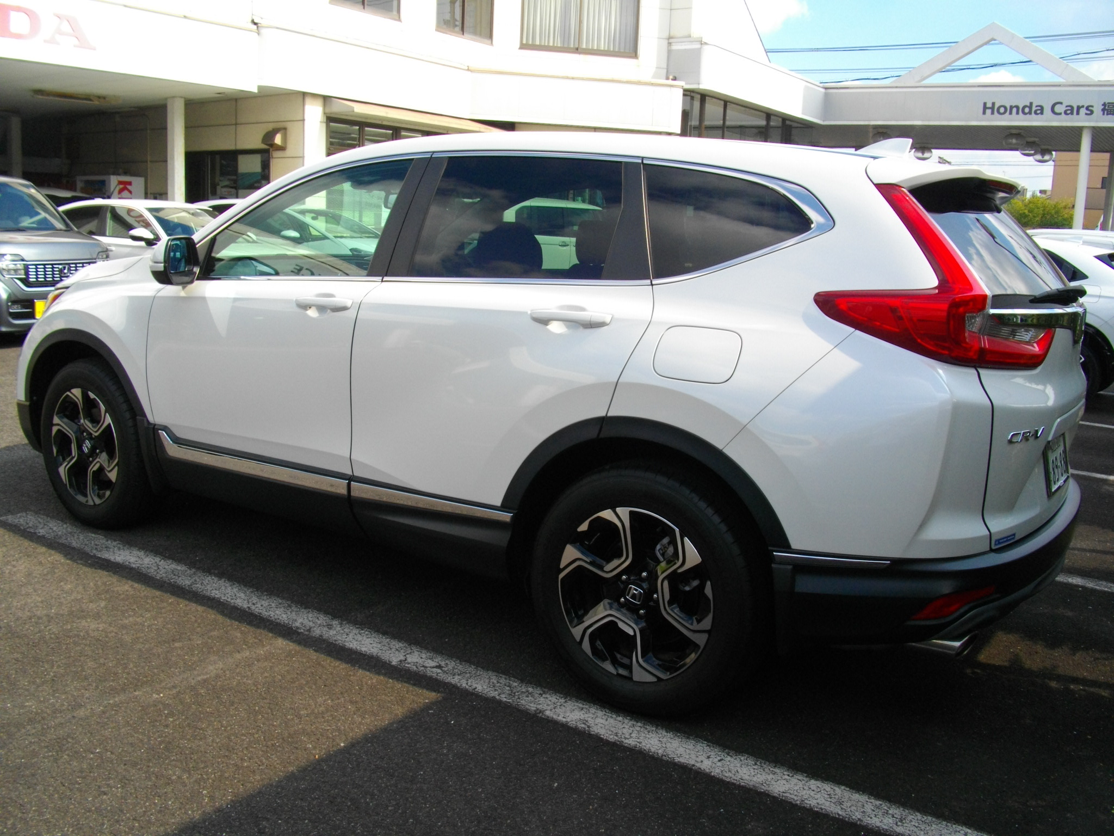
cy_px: 418
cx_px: 557
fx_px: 1030
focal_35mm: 32
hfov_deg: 56.8
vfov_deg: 44.2
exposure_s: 1/200
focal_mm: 5.7
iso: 100
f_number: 5.5
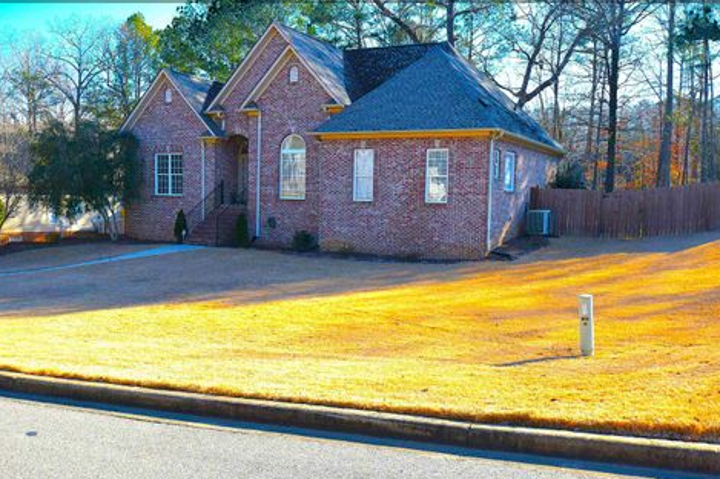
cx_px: 370
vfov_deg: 41.1
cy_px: 249
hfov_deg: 58.7
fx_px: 640
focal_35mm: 32
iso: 250
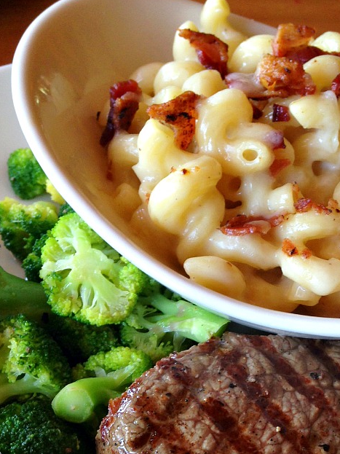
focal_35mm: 53
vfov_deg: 35.6
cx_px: 235
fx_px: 694
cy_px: 325
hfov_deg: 27.3
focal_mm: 4.12
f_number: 2.4
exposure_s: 1/30
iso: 50
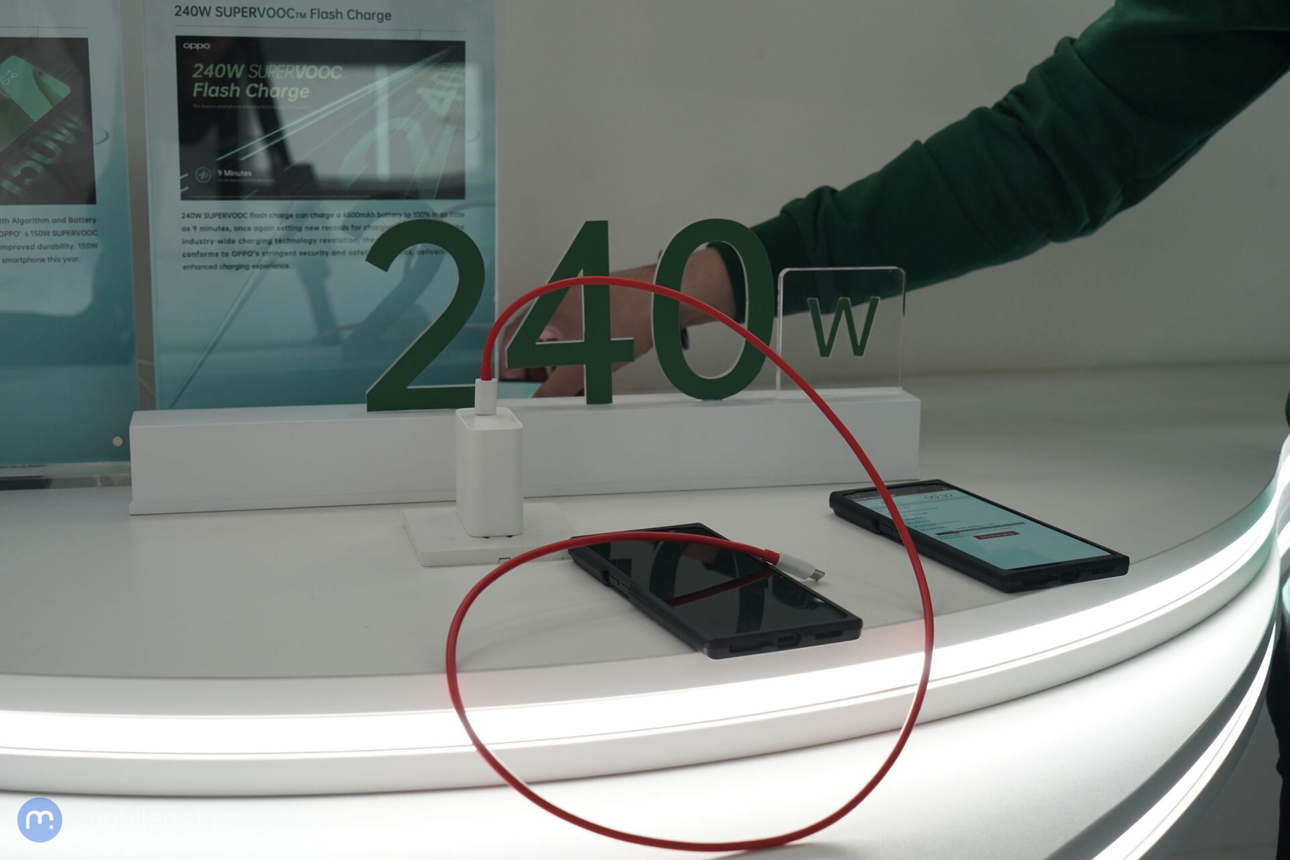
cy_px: 430
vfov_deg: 28.6
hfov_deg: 41.9
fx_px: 1684
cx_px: 645
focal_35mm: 47
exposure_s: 1/160
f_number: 6.3
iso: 800
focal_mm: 47
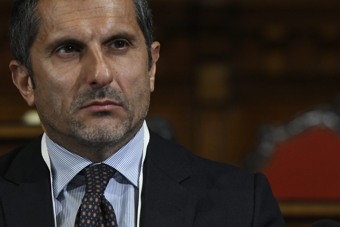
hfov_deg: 5.6
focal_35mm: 368
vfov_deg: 3.7
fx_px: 3476
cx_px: 125
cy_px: 85
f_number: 3.5
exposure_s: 1/250
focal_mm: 170
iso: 4000
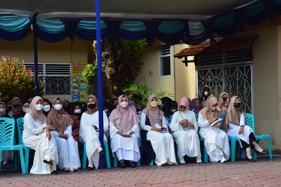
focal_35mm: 75
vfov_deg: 18.1
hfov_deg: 27.0
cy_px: 94
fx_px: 585
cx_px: 140
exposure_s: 1/200
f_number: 10
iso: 400
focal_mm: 50
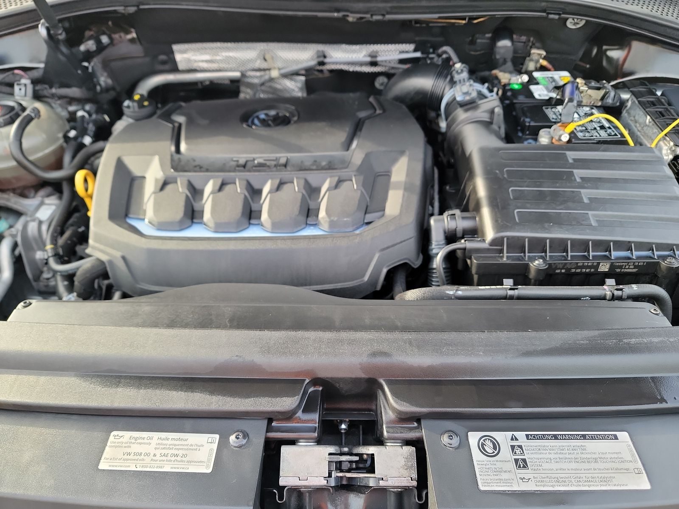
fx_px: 471
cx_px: 340
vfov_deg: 56.8
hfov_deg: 71.6
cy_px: 254
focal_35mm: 24
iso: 83
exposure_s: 1/59
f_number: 1.8
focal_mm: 6.7
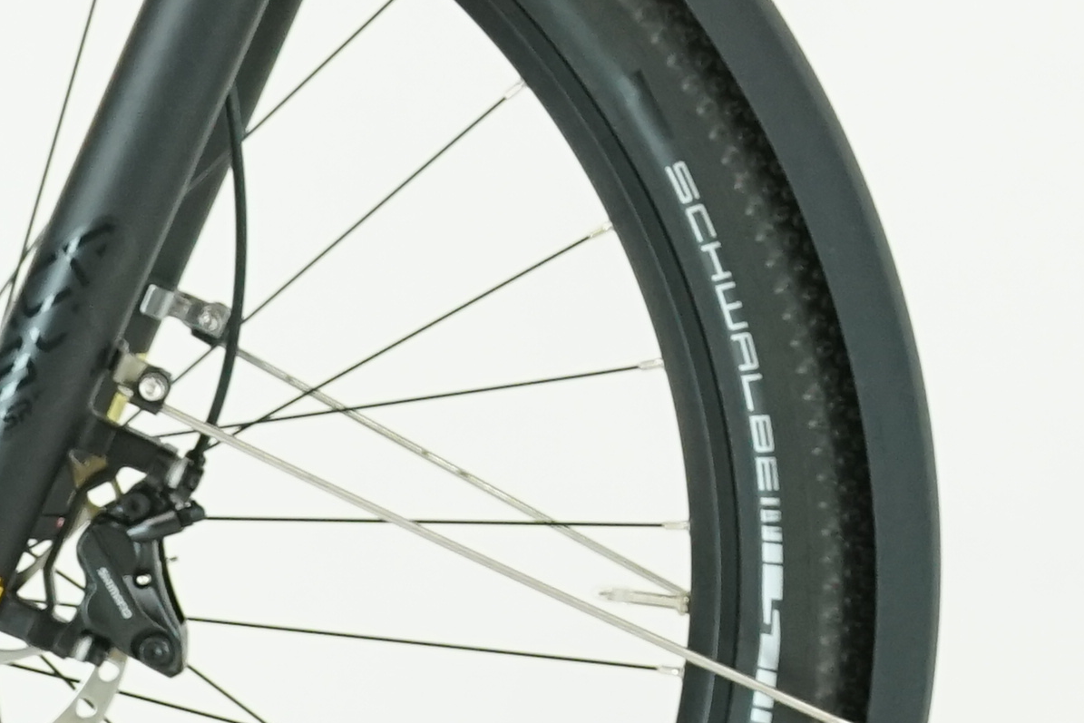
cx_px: 1516
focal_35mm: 261
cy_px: -77
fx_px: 7859
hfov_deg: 7.8
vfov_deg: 5.3
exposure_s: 1/200
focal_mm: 52
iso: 1600
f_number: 5.6
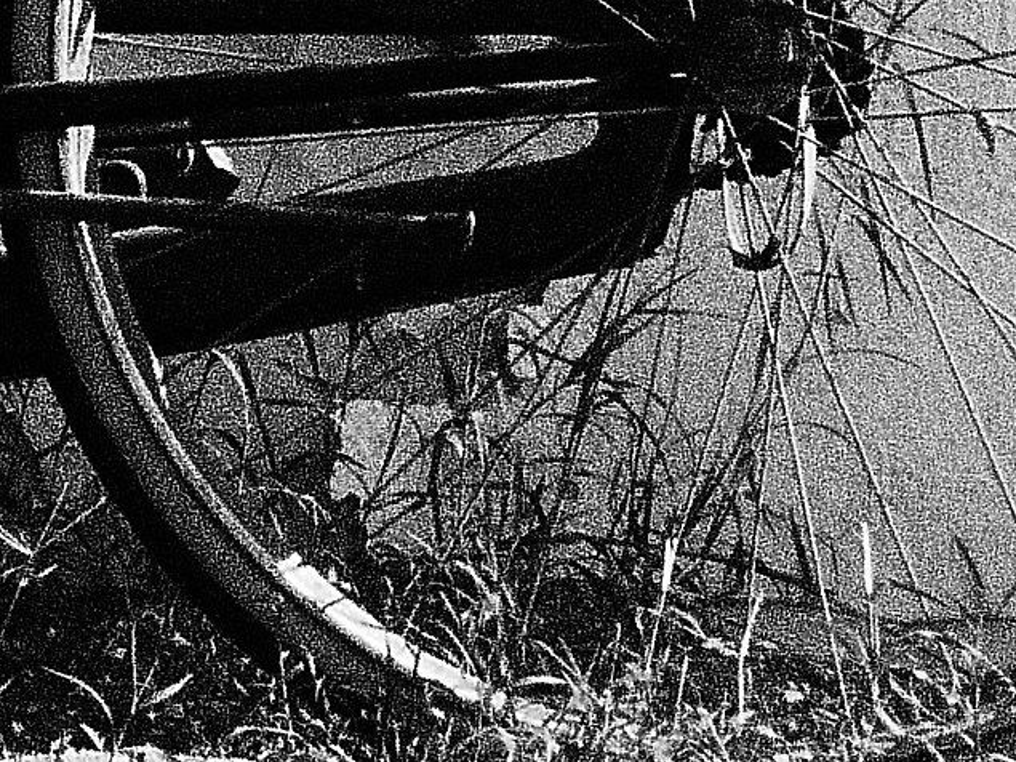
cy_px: -501
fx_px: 39264
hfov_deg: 1.5
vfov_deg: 1.1
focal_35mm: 1338
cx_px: -499
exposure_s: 1/2000
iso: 1600
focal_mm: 49.2
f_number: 6.3
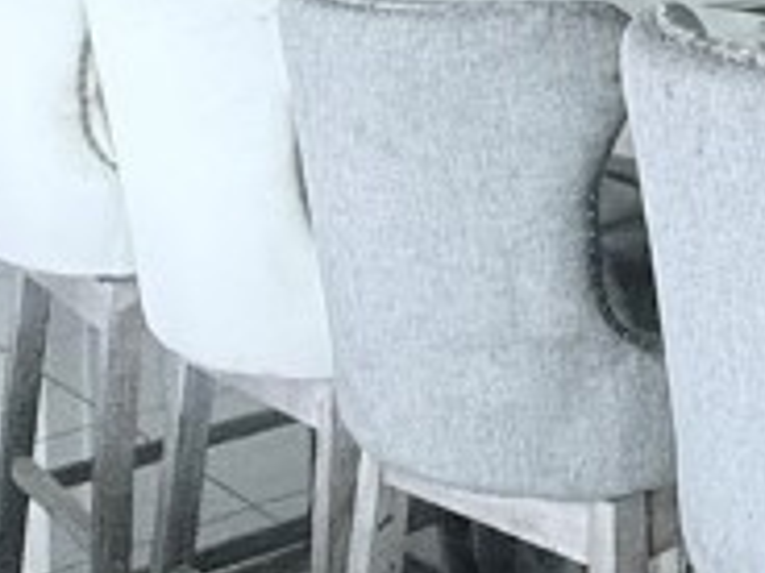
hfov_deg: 20.4
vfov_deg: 17.7
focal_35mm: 78
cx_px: 1231
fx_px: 1724
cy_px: -179
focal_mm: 2.22
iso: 500
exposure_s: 1/60
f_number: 2.2
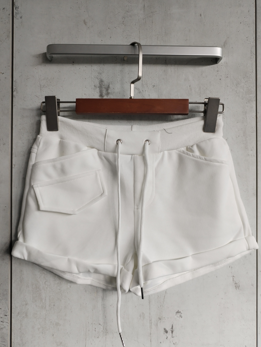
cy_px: 179
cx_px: 130
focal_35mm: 30
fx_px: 302
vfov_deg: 60.0
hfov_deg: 46.8
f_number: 1.8
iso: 383
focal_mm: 4.75
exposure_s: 1/60
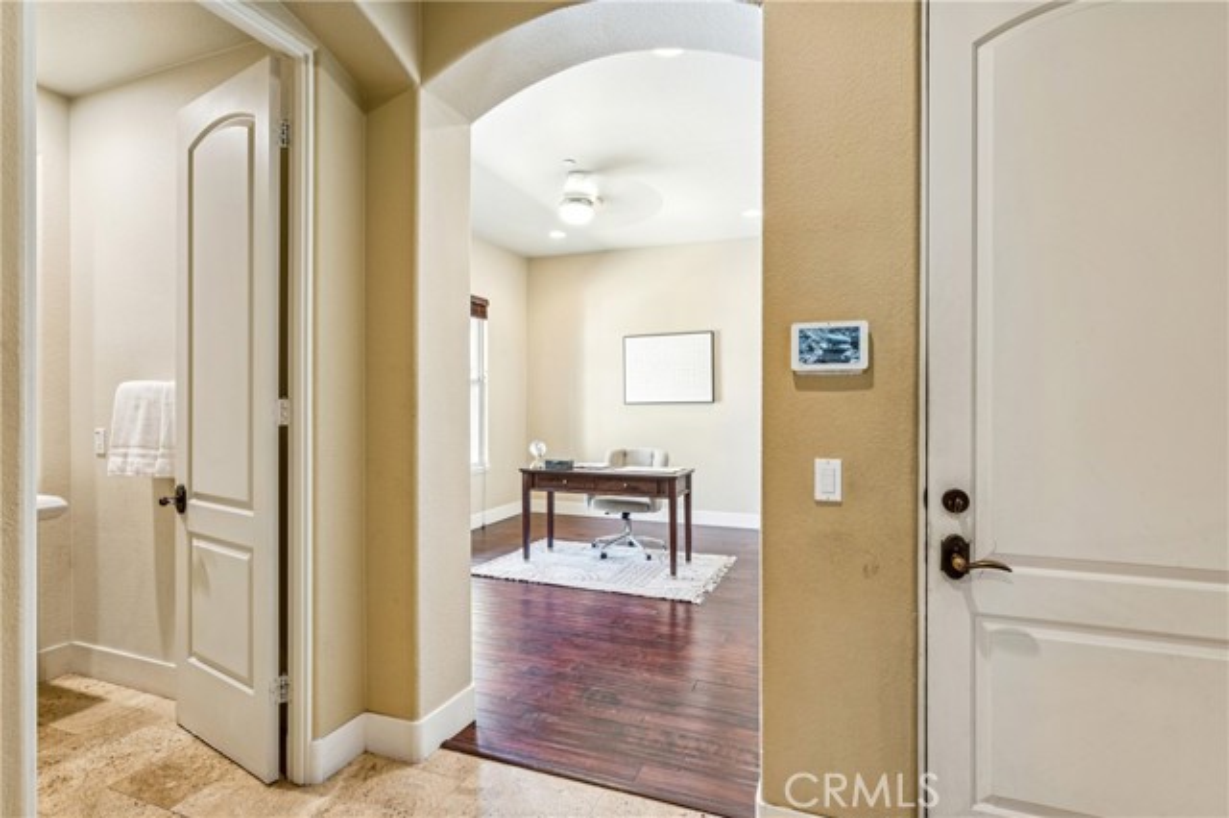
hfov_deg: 91.6
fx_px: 597
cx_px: 614
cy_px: 409
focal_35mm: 18
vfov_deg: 68.8
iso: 100
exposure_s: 2.5
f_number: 13
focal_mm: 17.5
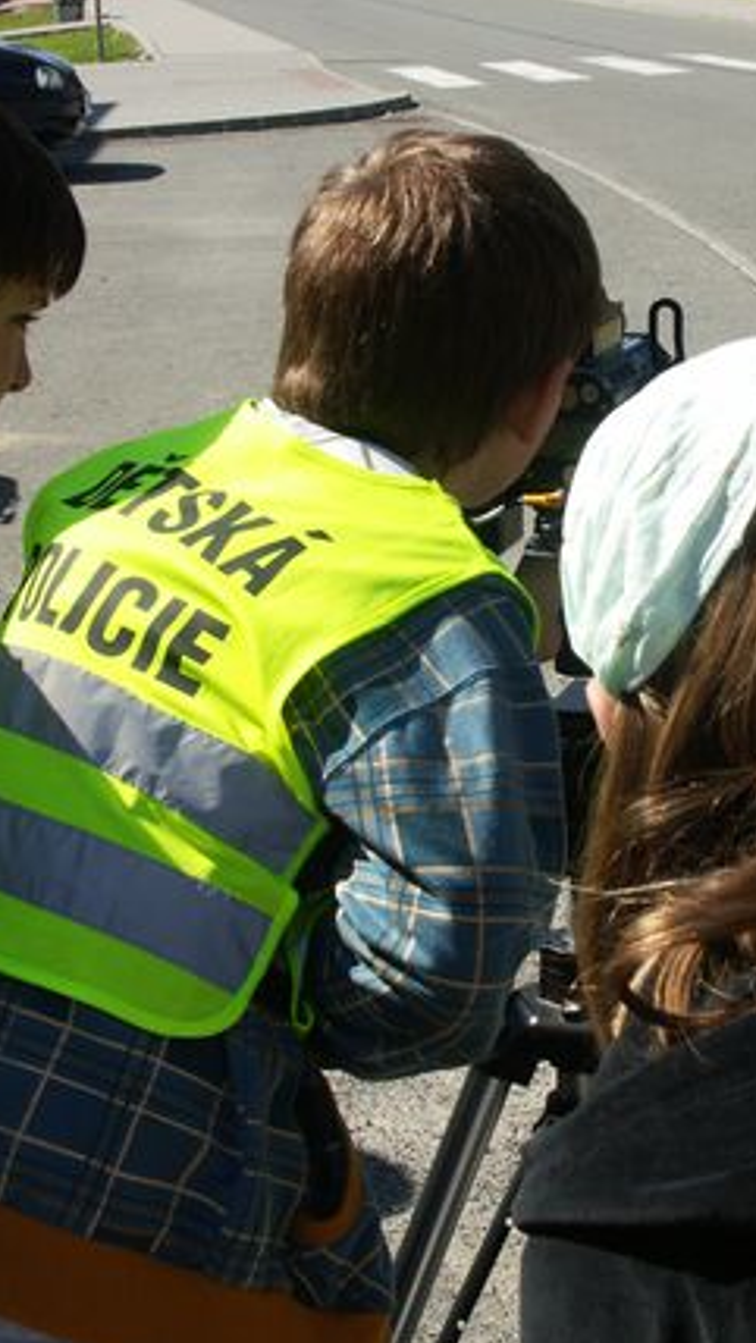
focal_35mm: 70
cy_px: 574
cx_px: 574
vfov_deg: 30.1
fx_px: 2493
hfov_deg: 17.1
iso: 100
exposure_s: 1/400
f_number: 7.1
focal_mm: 11.05
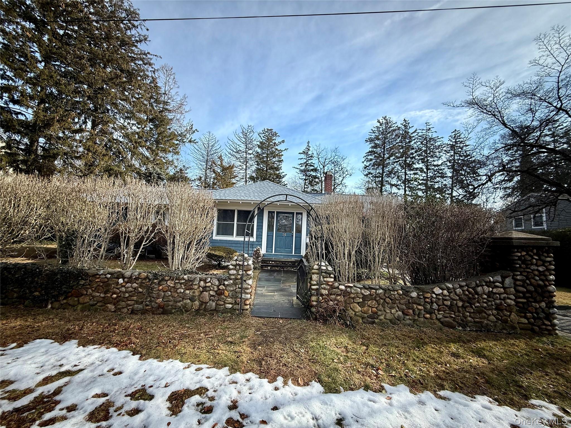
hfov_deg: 102.1
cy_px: 214
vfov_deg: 85.7
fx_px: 231
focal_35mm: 14
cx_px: 286
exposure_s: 1/853
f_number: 2.2
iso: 50
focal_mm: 2.22
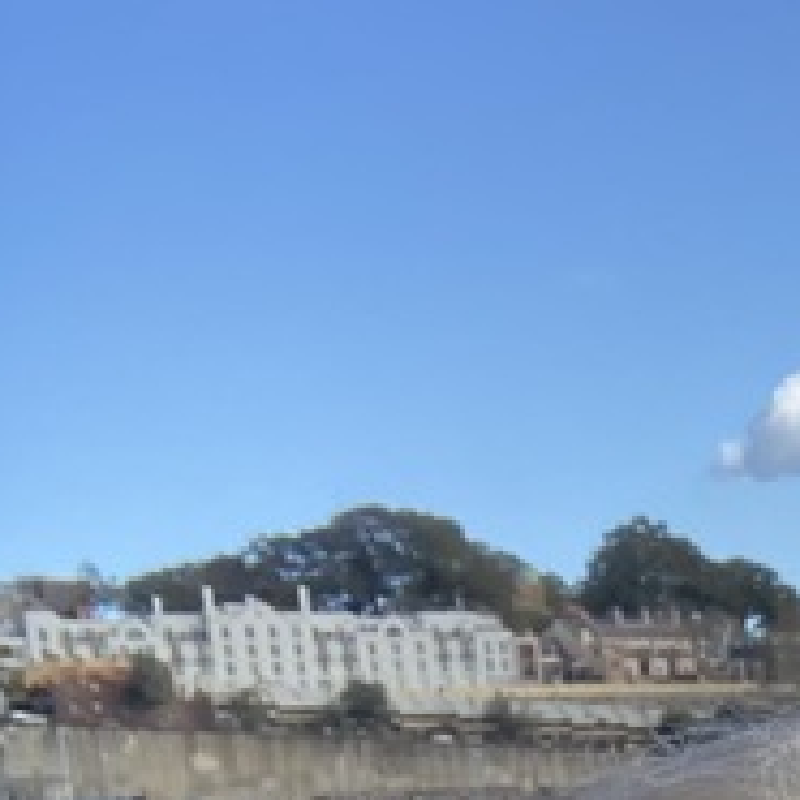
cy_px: 1617
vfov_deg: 12.9
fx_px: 3059
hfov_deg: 13.9
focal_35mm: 117
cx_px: 1228
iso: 20
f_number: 2.2
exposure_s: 1/296
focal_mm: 2.87
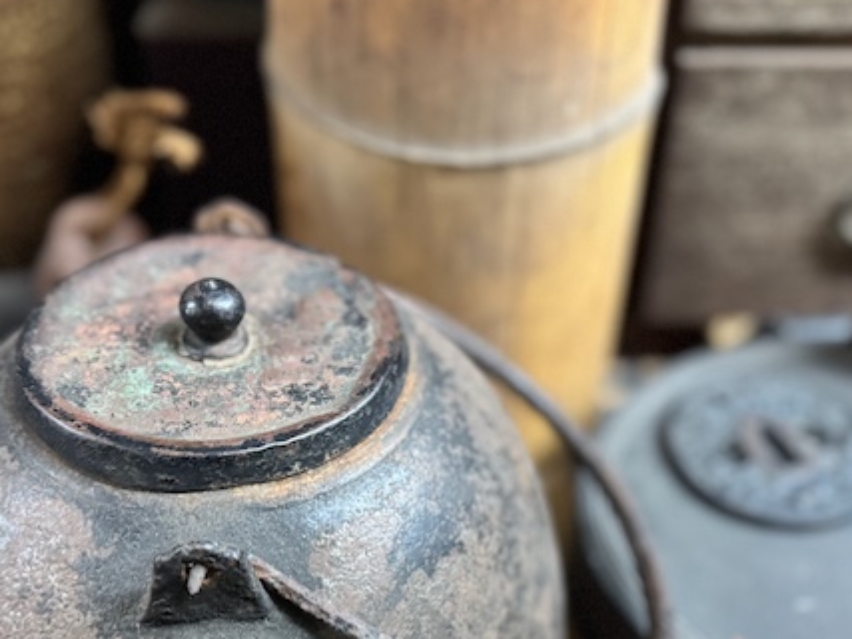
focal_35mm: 45
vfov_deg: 31.4
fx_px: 1107
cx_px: 445
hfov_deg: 42.1
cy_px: 507
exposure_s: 1/33
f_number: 1.78
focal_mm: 6.76
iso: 800
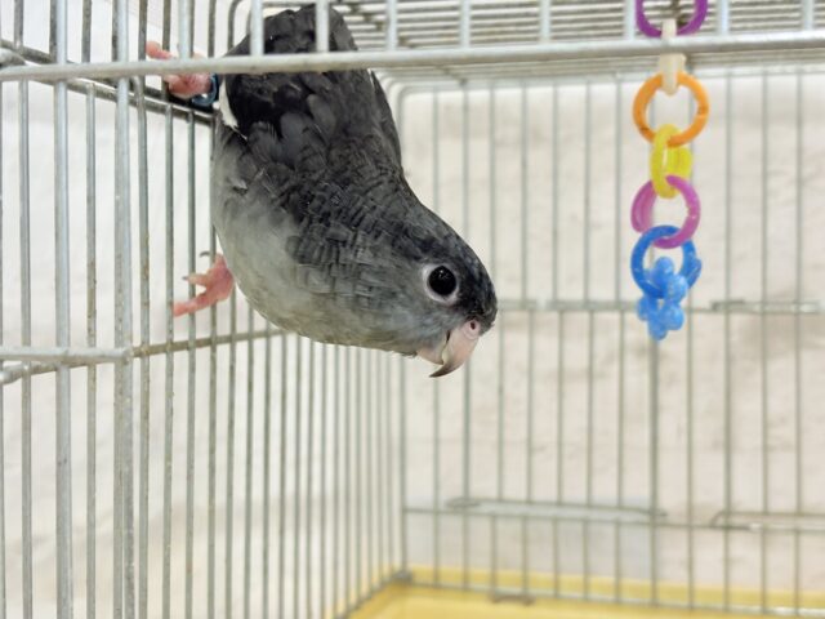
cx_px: 412
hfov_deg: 36.8
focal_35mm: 52
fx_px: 1239
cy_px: 310
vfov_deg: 28.0
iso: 160
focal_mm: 5.96
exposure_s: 1/100
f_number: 1.6
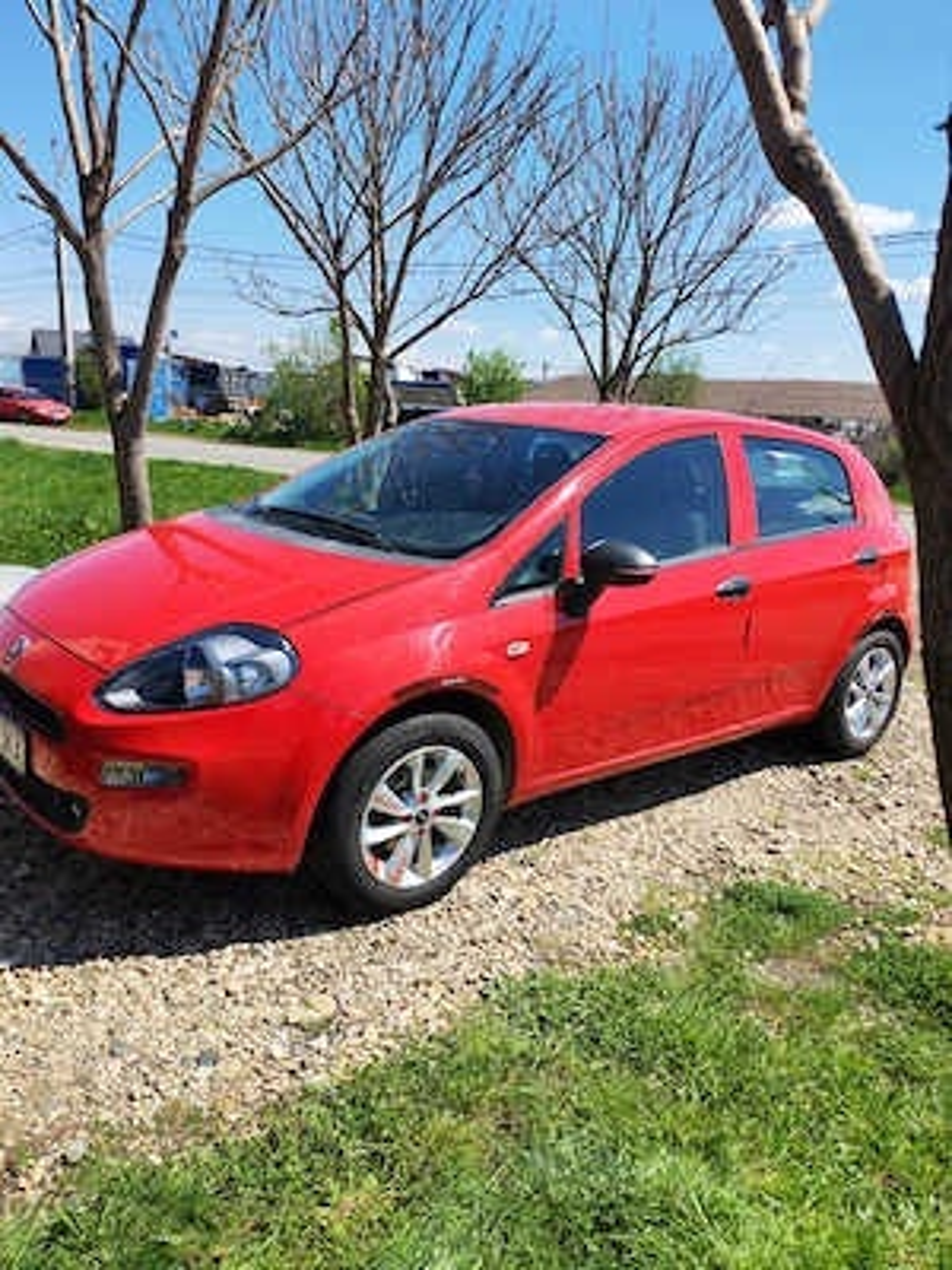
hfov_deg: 51.4
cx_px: 476
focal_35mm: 27
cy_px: 635
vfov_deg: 65.3
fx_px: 990
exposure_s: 1/570
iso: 50
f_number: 1.9
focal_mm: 6.12
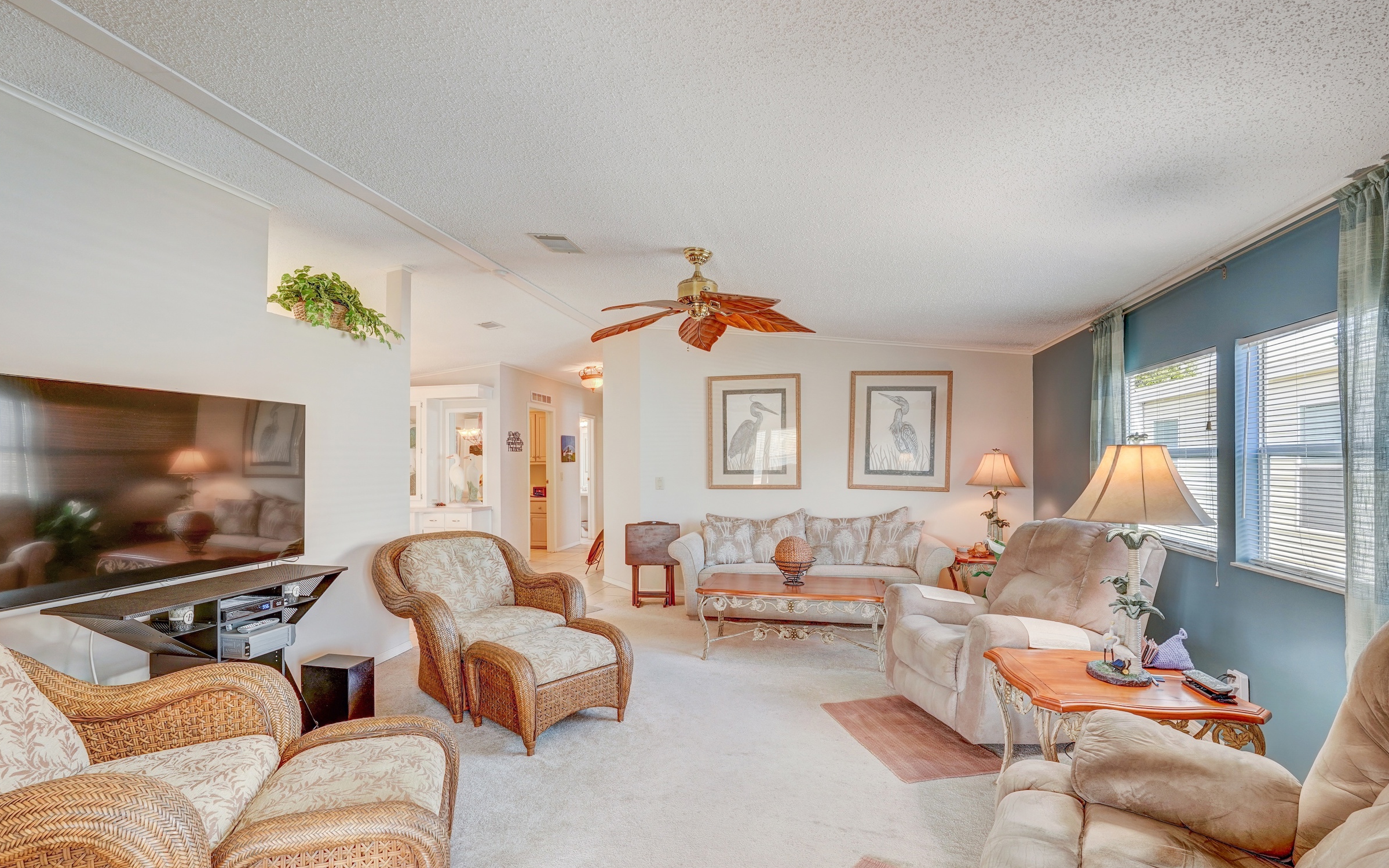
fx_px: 644
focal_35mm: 17
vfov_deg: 68.0
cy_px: 449
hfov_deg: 94.4
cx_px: 688
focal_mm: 16
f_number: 8
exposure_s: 1/10
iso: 400
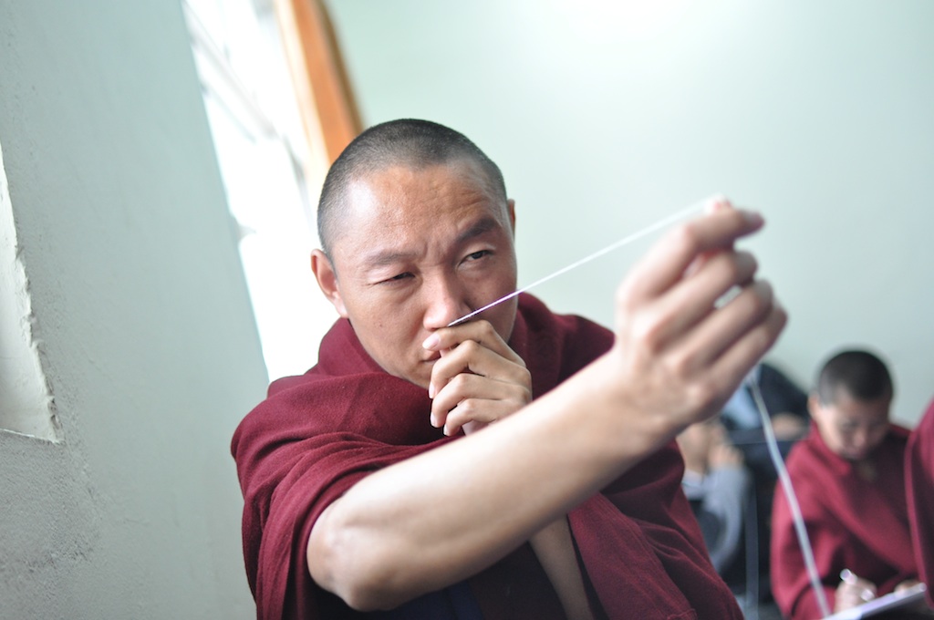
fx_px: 1360
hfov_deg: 37.9
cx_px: 467
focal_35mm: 52
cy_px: 310
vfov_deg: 25.7
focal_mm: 35
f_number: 1.8
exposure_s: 1/100
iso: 800
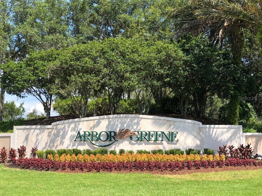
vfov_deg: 25.7
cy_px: 98
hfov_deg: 33.8
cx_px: 131
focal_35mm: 57
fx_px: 431
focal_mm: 6.6
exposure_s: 1/410
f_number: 2.8
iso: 20
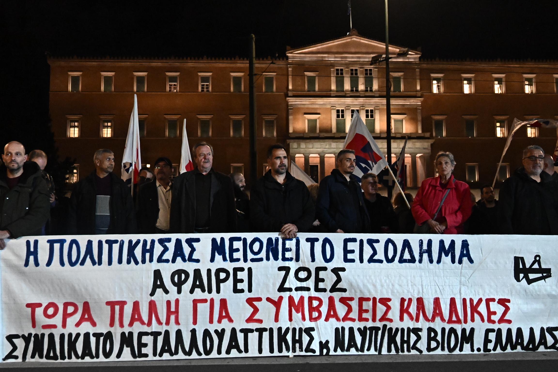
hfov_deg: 53.1
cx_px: 279
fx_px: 558
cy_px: 186
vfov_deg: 36.9
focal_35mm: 36
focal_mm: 24
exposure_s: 1/400
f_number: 4
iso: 8000
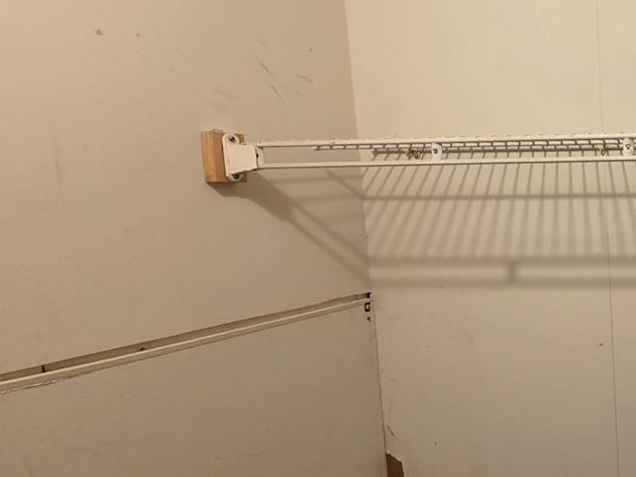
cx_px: 765
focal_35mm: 33
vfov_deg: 42.9
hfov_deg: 39.6
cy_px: 272
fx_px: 607
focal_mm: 2.2
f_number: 1.9
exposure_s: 1/60
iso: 200
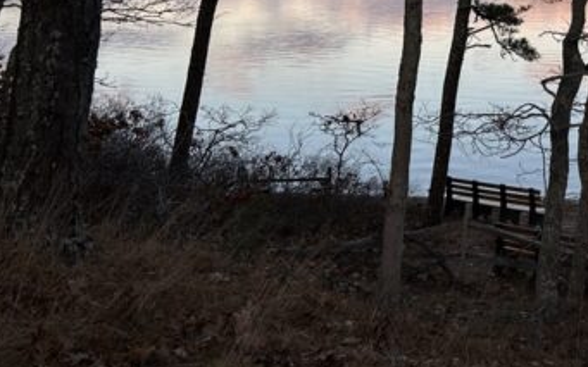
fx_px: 993
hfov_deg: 29.6
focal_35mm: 62
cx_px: 652
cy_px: -91
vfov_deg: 19.5
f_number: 1.5
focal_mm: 5.7
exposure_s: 1/395
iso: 50
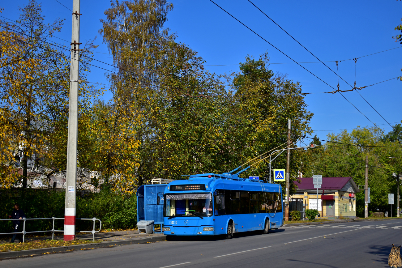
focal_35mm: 60
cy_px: 134
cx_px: 201
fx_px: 670
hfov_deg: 33.4
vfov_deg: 22.6
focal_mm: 40
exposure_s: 1/1000
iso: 100
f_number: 5
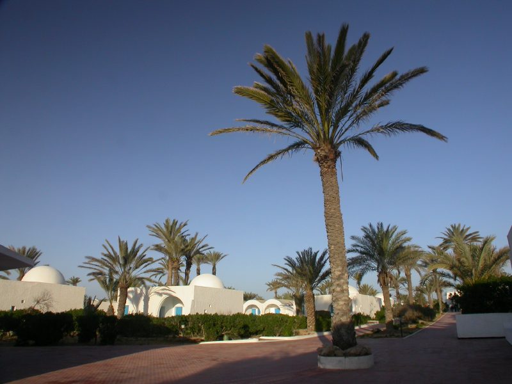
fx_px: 562
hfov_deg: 49.0
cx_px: 256
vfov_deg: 37.7
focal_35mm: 38
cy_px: 192
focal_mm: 7.85
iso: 100
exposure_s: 1/164
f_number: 5.3
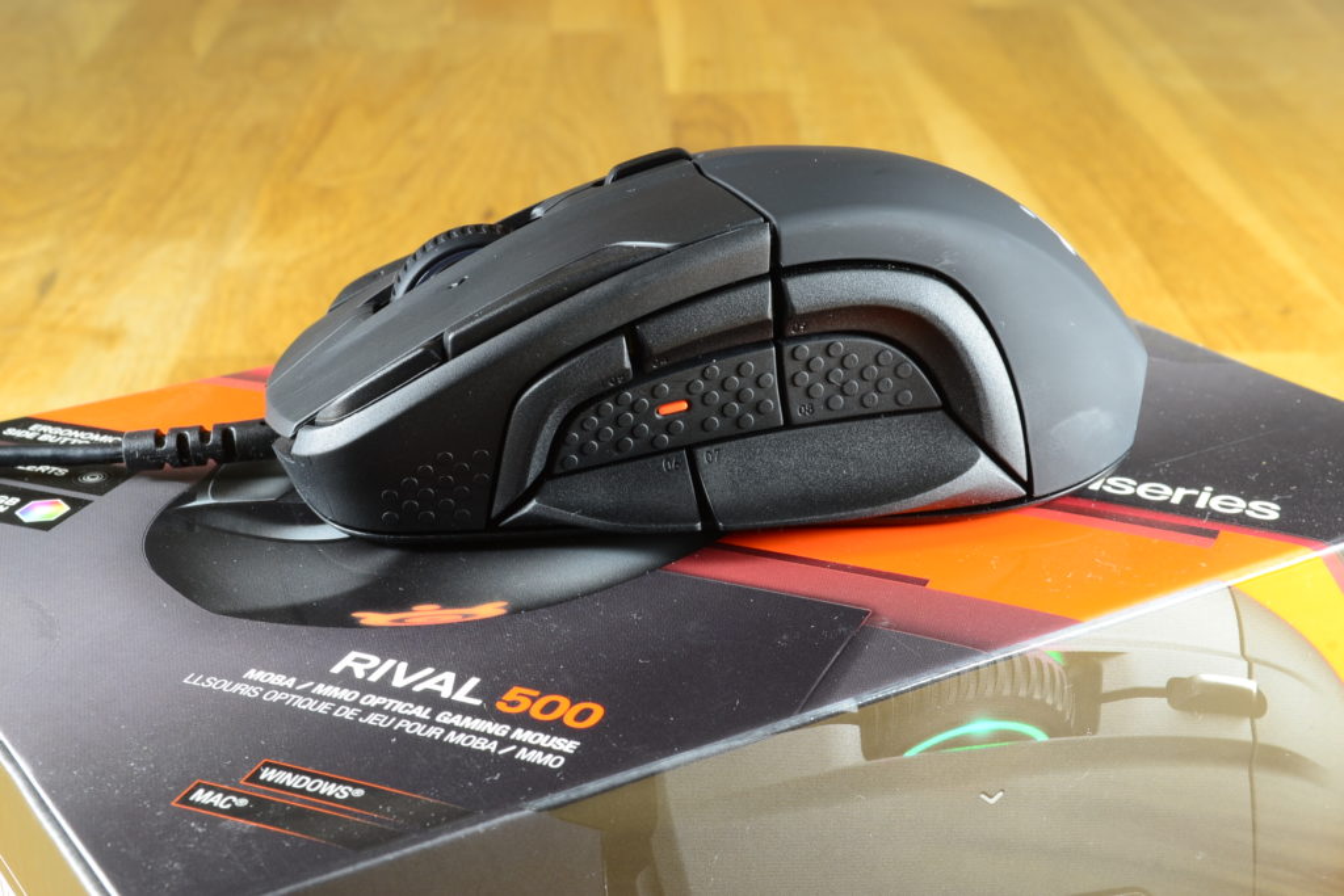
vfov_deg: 22.6
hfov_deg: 33.4
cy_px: 448
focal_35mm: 60
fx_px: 2240
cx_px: 672
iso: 100
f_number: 16
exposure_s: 1.3
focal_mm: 40
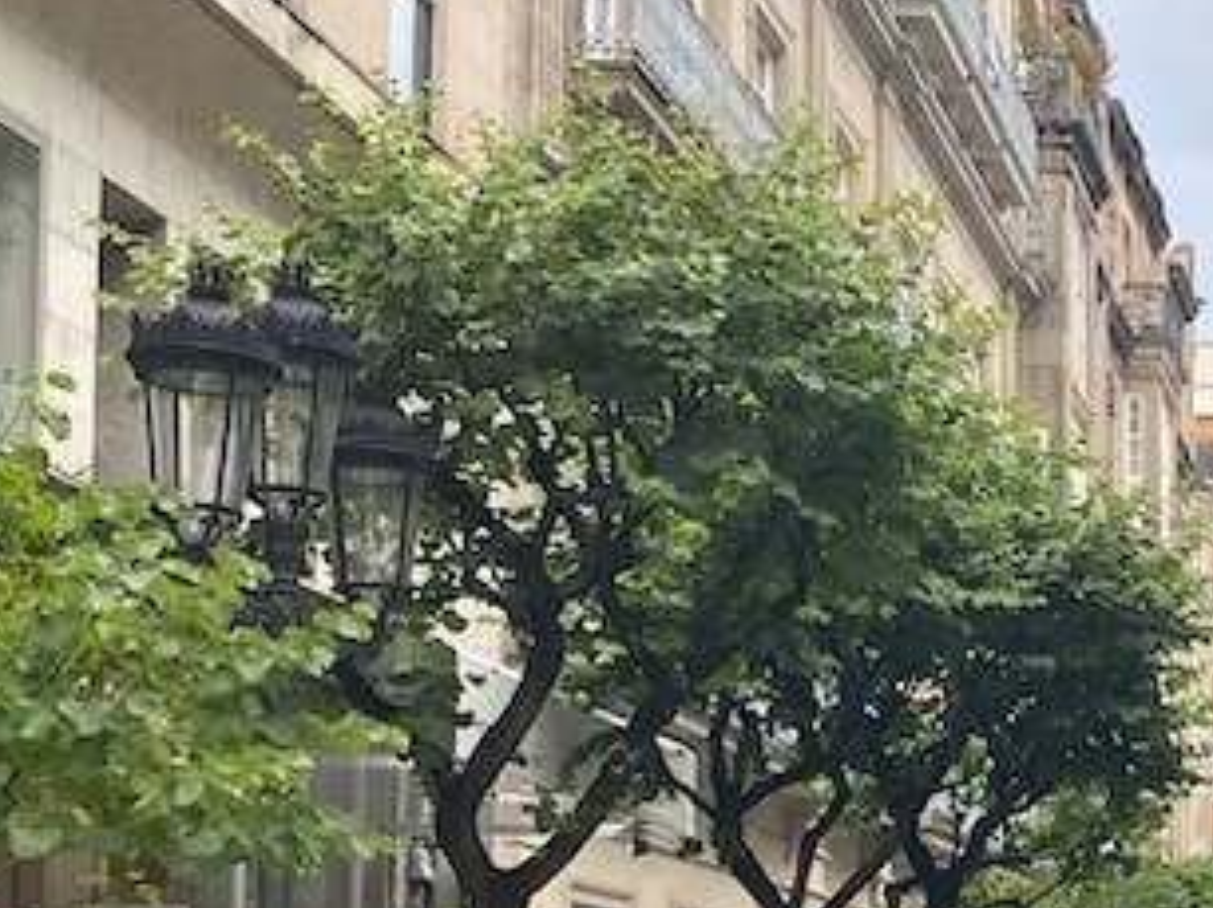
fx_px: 2976
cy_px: 928
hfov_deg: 21.6
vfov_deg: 16.9
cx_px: 1387
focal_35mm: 85
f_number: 1.8
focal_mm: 4.25
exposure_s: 1/524
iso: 32
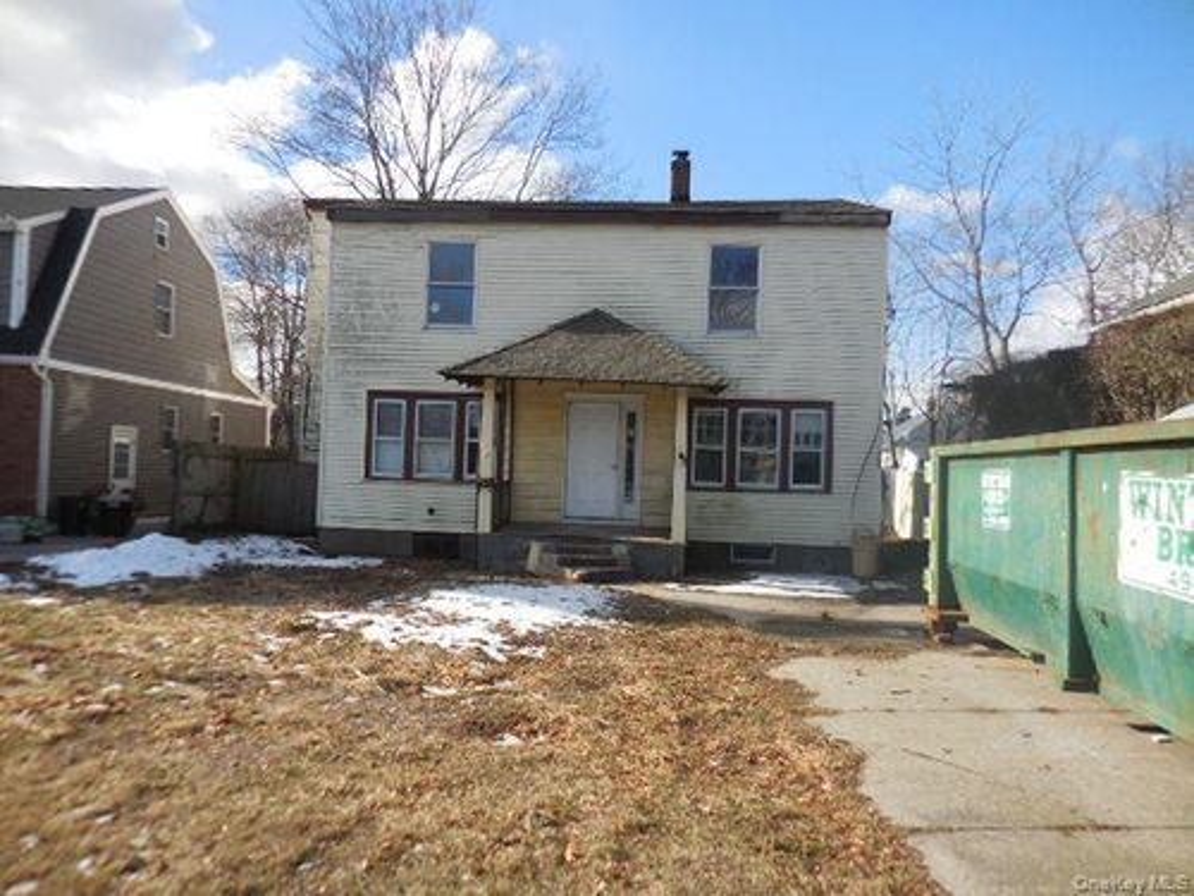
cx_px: 597
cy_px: 448
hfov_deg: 69.4
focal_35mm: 25
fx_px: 862
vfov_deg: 54.9
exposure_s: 1/800
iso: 125
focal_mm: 4.5
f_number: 3.3
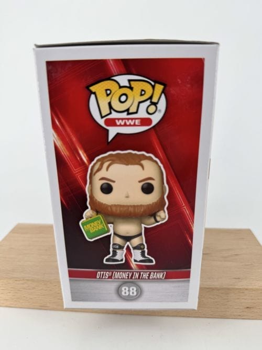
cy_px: 175
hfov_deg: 56.7
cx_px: 131
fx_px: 243
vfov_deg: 71.7
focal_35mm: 24
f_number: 1.78
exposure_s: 1/685
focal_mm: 6.76
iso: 80
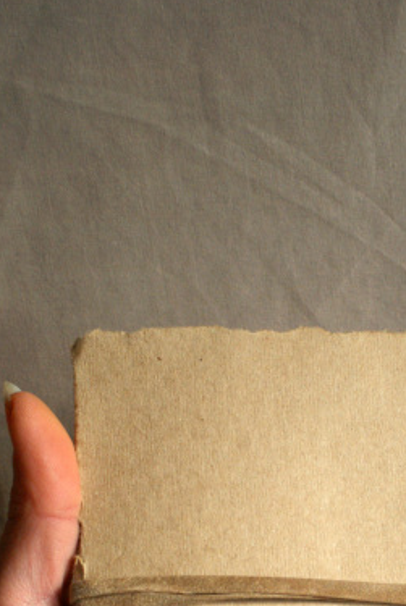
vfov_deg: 20.4
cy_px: 530
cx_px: 310
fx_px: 1652
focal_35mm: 98
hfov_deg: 14.0
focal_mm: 35
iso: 400
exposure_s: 1/80
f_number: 10
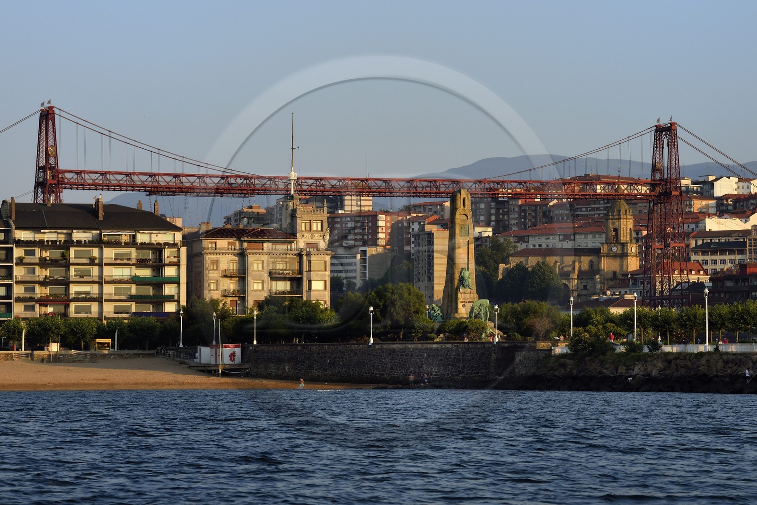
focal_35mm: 135
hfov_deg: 15.2
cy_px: 252
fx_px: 2838
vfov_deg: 10.2
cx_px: 378
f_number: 8
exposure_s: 1/640
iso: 400
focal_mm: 135
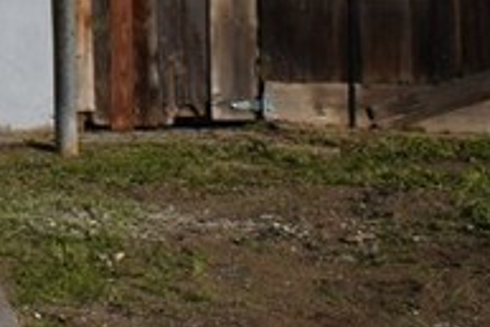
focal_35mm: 143
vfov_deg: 9.3
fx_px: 1948
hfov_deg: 12.4
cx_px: -526
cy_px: -214
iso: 100
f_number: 10
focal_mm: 18
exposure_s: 1/400
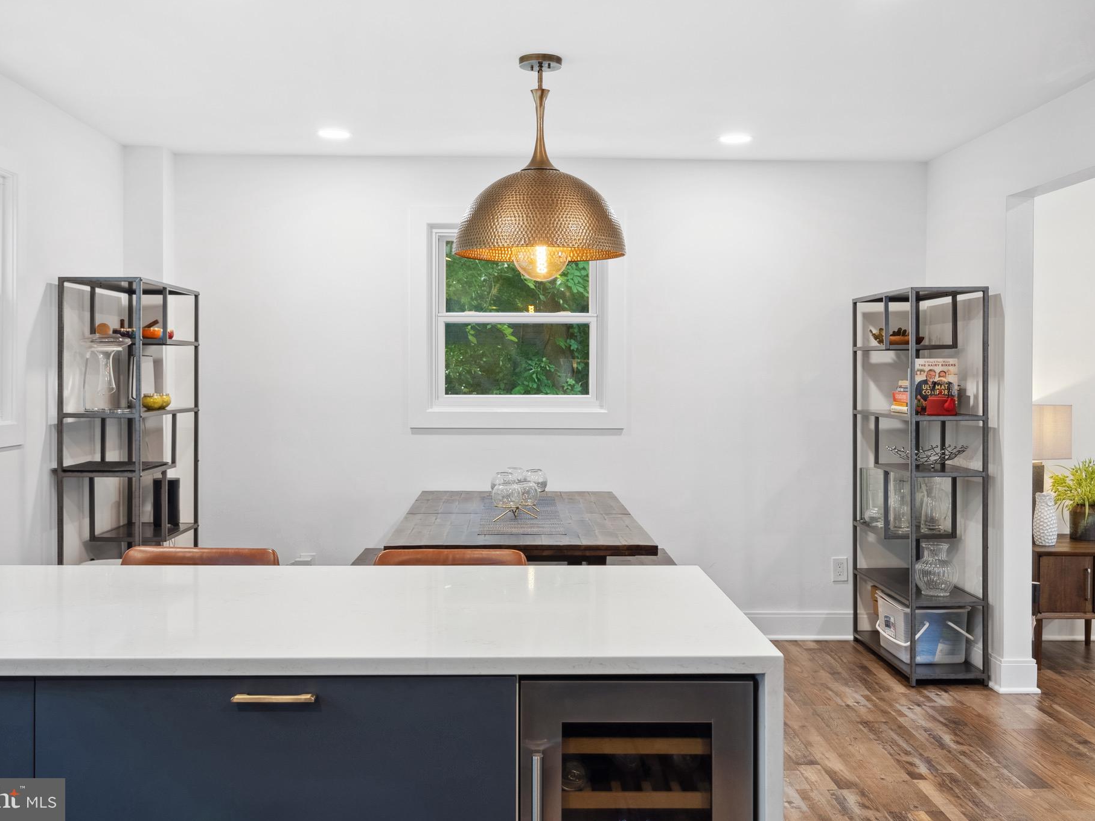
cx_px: 549
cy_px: 410
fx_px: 1202
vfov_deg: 37.7
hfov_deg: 49.0
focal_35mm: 38
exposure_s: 1/10
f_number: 8
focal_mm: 35
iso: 320
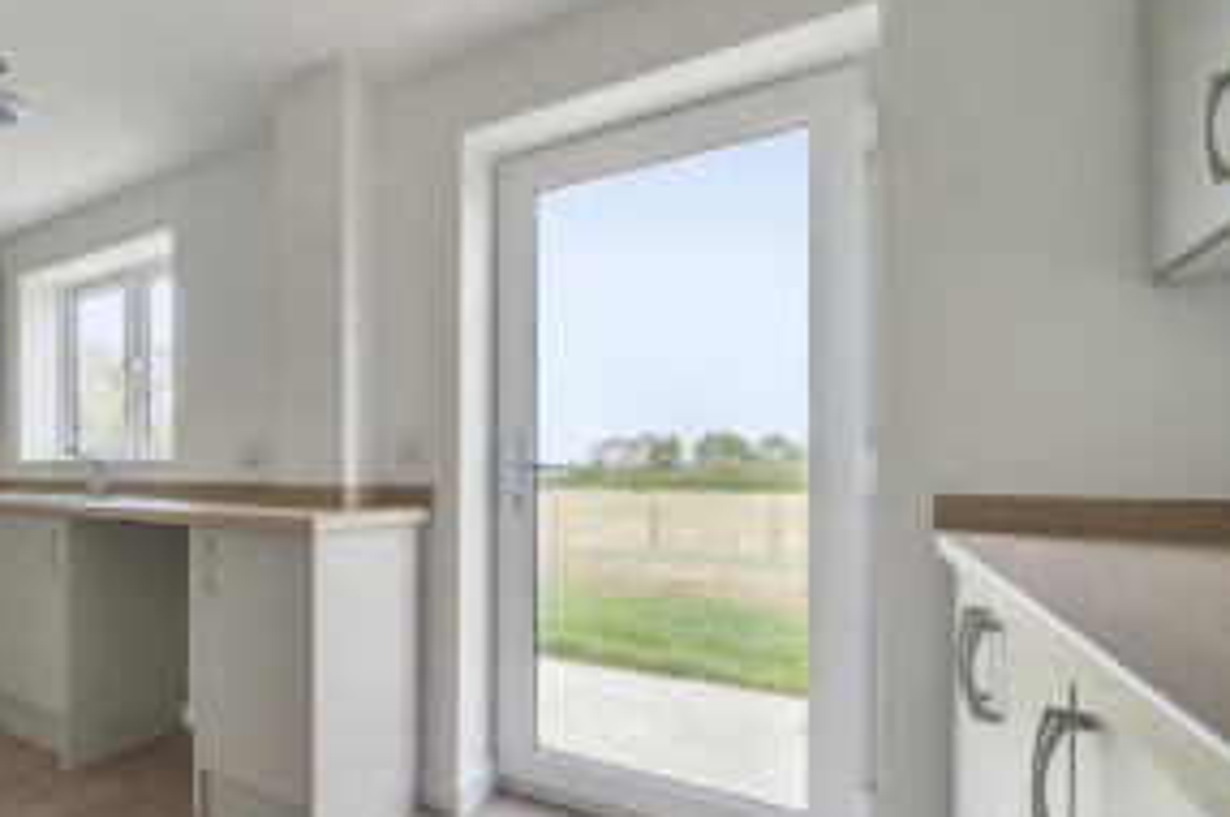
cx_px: 249
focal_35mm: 20
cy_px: 488
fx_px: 683
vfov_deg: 61.3
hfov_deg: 75.2
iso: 100
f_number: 8
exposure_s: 1/30
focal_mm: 12
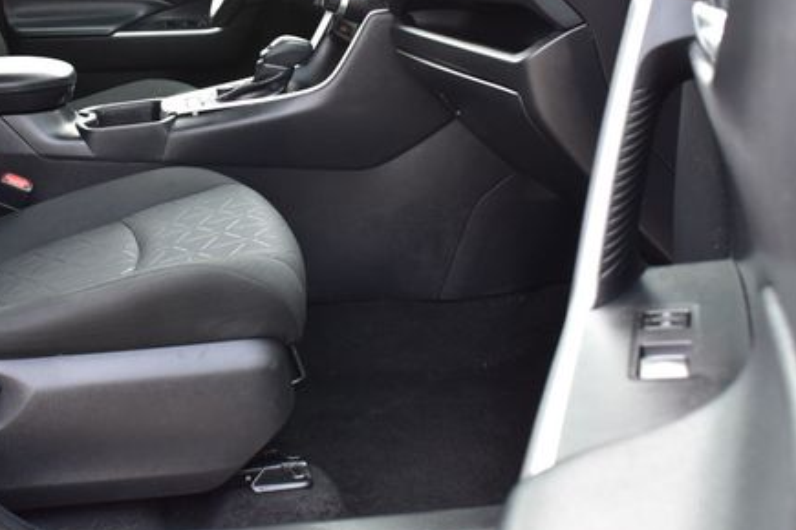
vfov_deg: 26.4
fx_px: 1122
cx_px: 253
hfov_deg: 38.5
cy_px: 155
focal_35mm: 51
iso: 400
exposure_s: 1/50
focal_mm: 23
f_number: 8
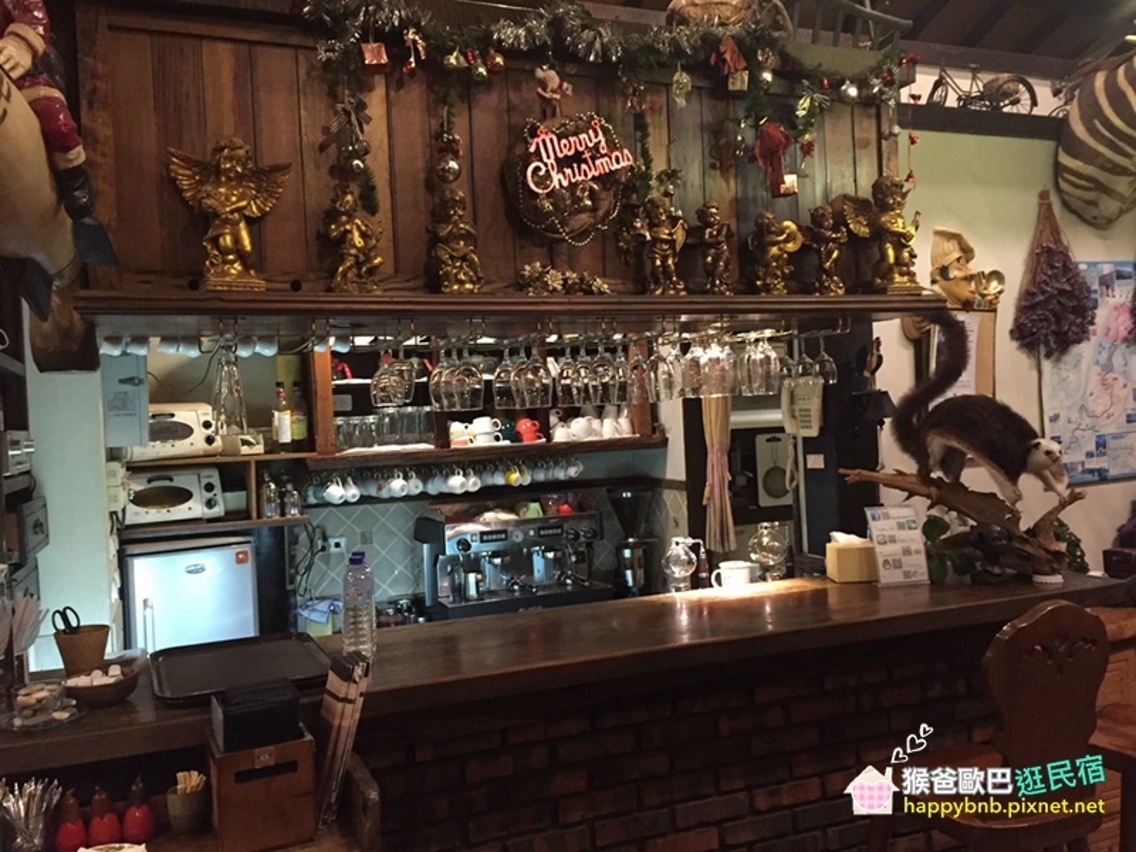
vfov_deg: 48.2
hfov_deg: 61.7
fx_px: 952
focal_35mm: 29
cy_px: 426
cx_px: 568
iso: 250
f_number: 2.2
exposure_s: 1/15
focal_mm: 4.15
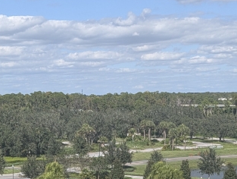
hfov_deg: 21.1
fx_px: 631
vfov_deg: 15.4
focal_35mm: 92
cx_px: 55
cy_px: 224
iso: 24
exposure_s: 1/1195
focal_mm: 6.9
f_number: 1.68
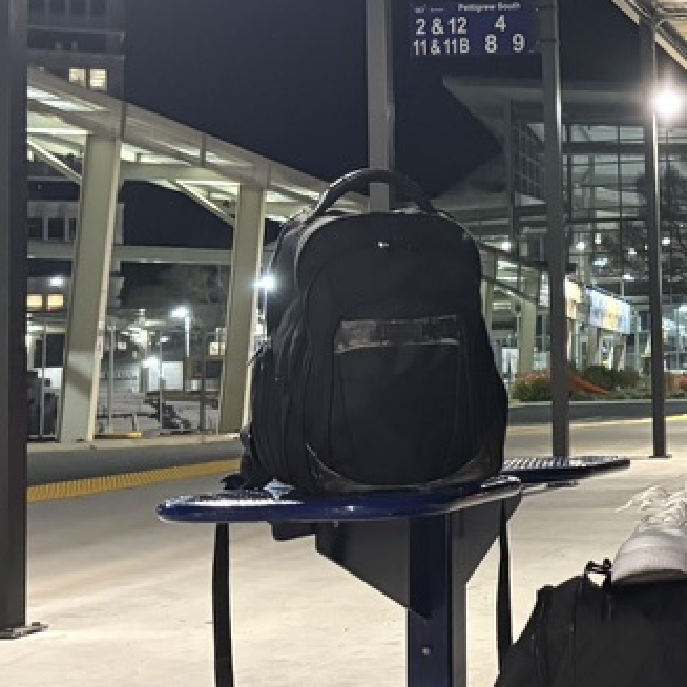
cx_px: 809
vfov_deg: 23.9
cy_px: 240
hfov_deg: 22.3
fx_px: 1617
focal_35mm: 72
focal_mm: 5.96
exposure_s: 1/40
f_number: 1.6
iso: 640
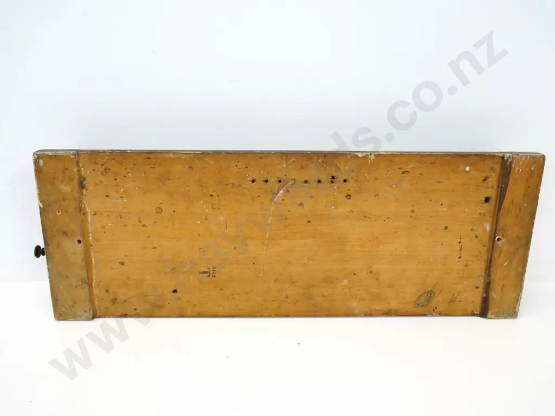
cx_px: 278
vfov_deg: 46.8
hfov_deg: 60.0
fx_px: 481
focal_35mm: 30
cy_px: 208
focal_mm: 15
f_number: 6.3
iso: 3200
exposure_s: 1/125
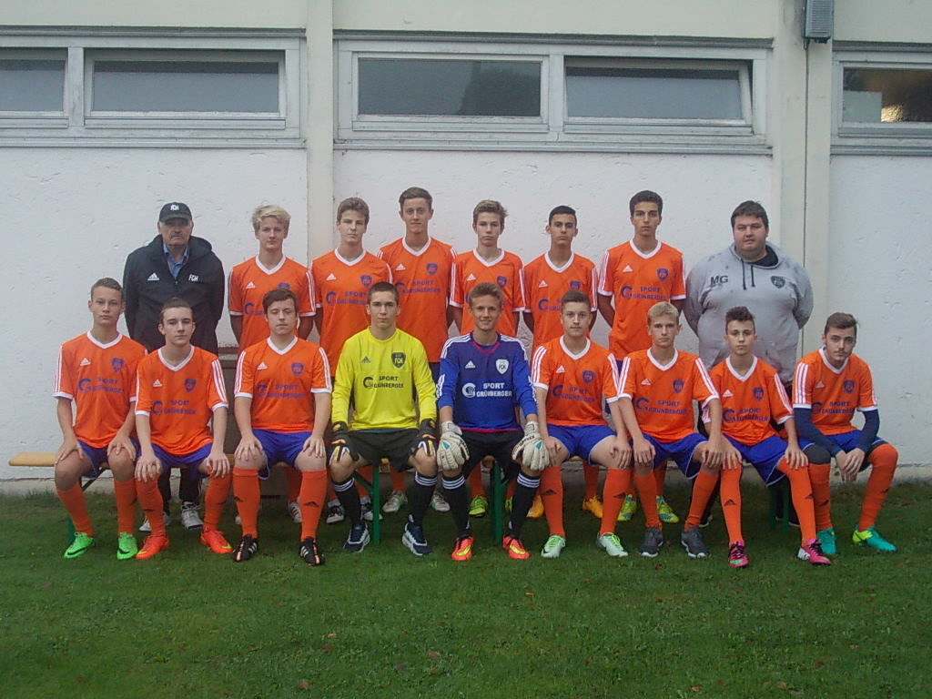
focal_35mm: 51
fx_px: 1373
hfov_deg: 37.5
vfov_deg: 28.6
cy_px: 350
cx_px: 466
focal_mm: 7.2
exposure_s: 1/25
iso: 200
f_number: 3.6
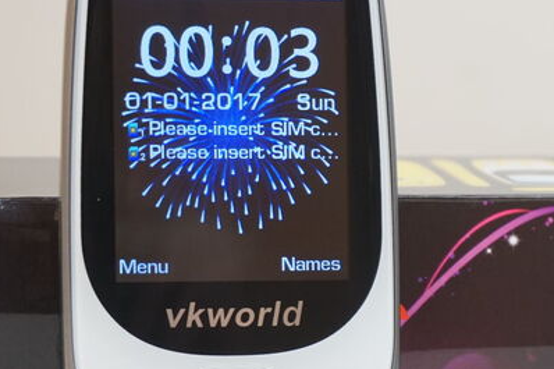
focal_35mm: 152
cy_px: 299
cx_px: 610
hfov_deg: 13.3
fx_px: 2338
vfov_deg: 9.0
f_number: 5.6
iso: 1000
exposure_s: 1/80
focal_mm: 42
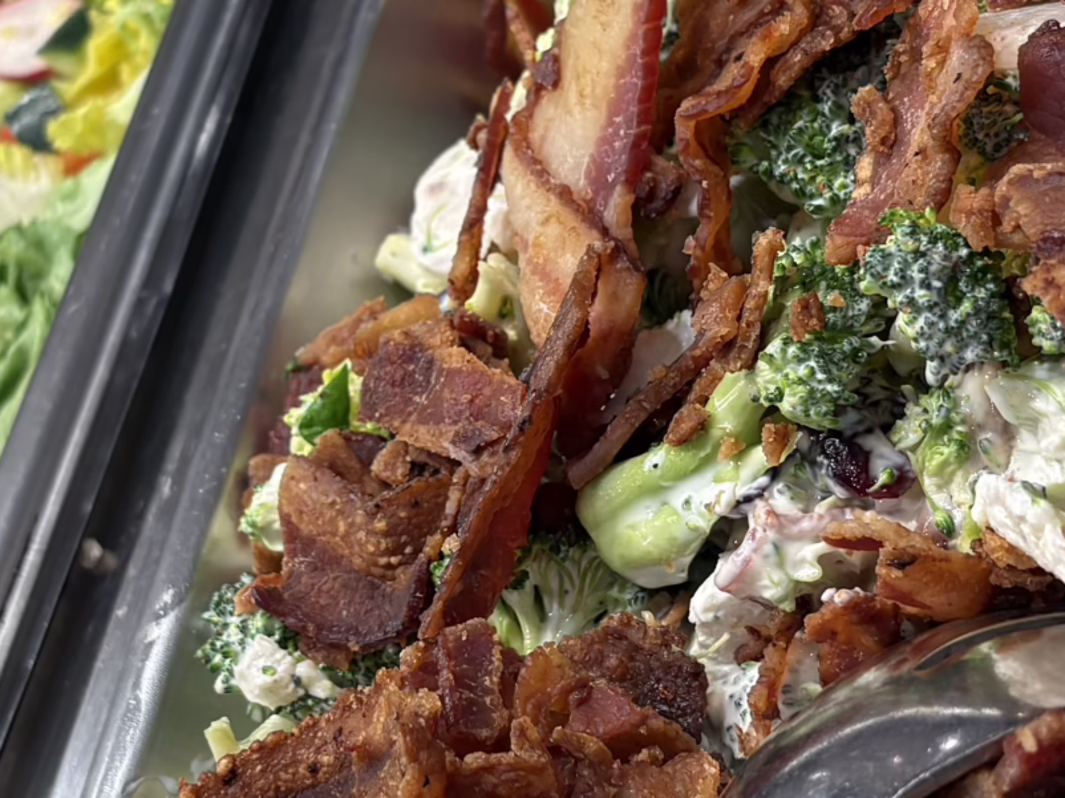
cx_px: 347
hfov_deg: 23.4
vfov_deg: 17.7
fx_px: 2553
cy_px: 271
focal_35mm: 83
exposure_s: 1/120
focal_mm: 5.96
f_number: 1.6
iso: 100
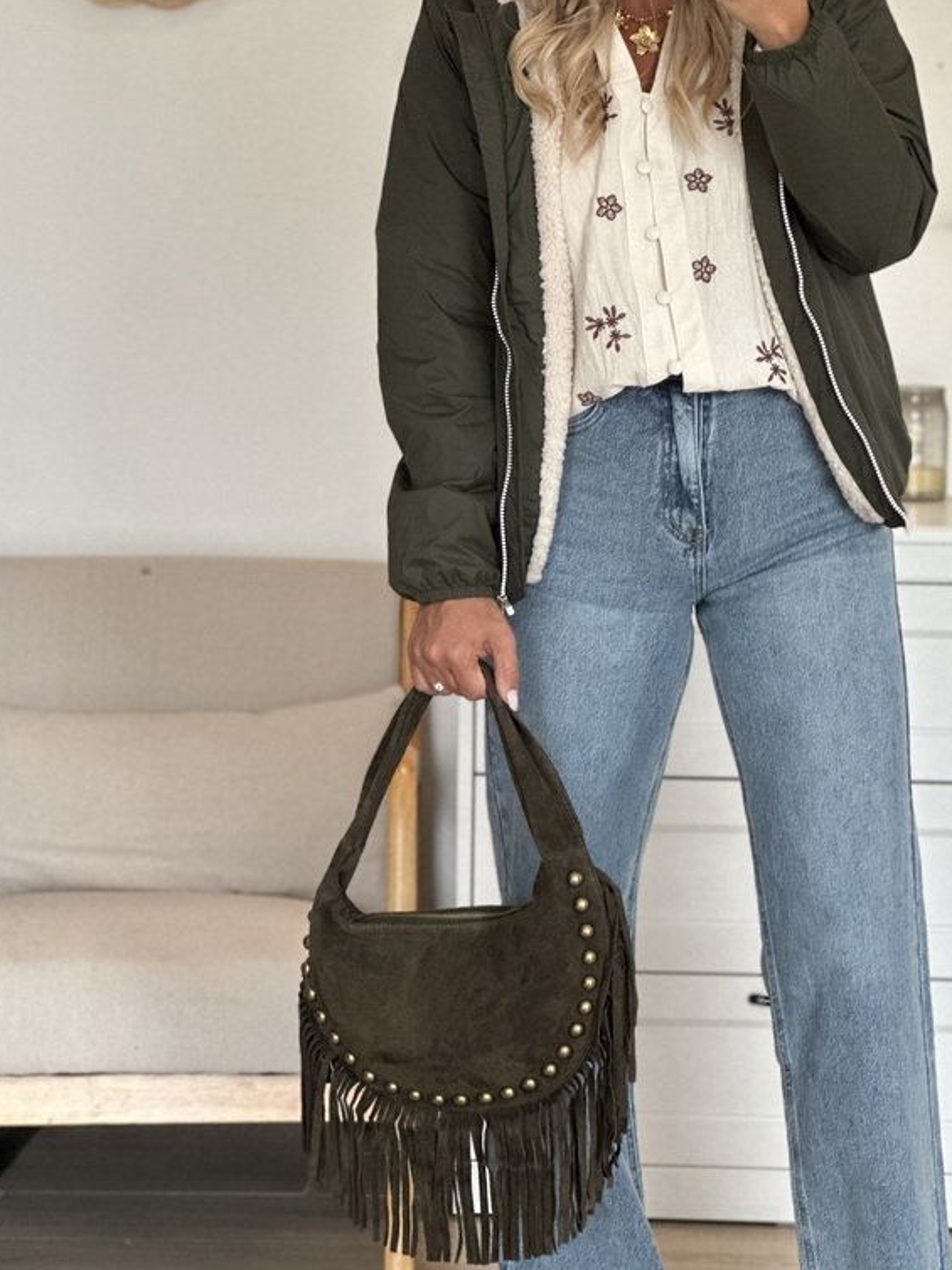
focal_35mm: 103
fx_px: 3779
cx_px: 598
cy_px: 680
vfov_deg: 19.1
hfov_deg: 14.3
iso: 250
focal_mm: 9
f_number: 2.8
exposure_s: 1/121
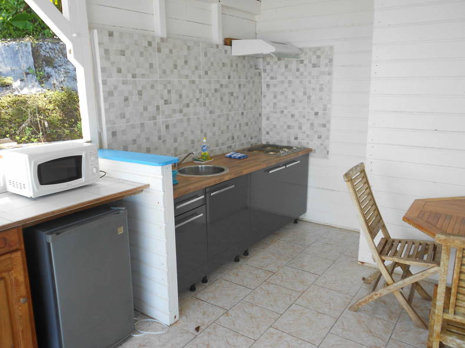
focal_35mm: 29
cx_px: 232
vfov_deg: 48.2
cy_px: 174
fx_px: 389
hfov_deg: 61.7
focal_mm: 5.1
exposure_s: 1/80
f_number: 3.4
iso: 80
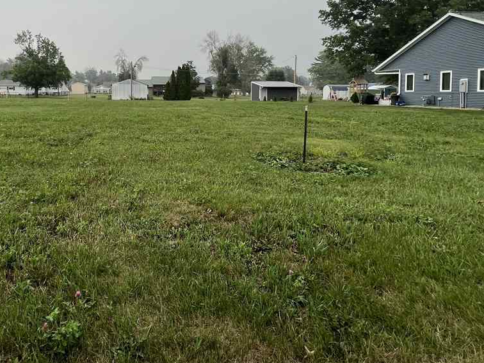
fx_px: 308
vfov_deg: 58.6
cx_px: 139
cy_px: 101
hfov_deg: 72.6
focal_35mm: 22
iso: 32
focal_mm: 1.57
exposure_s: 1/132
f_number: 1.8
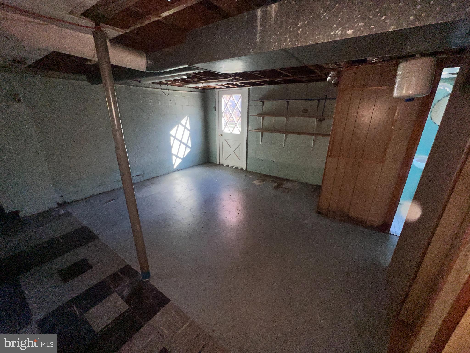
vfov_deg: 89.9
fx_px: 177
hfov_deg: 106.2
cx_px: 235
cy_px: 176
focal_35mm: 13
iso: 64
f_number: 1.8
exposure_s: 1/116
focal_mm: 1.57
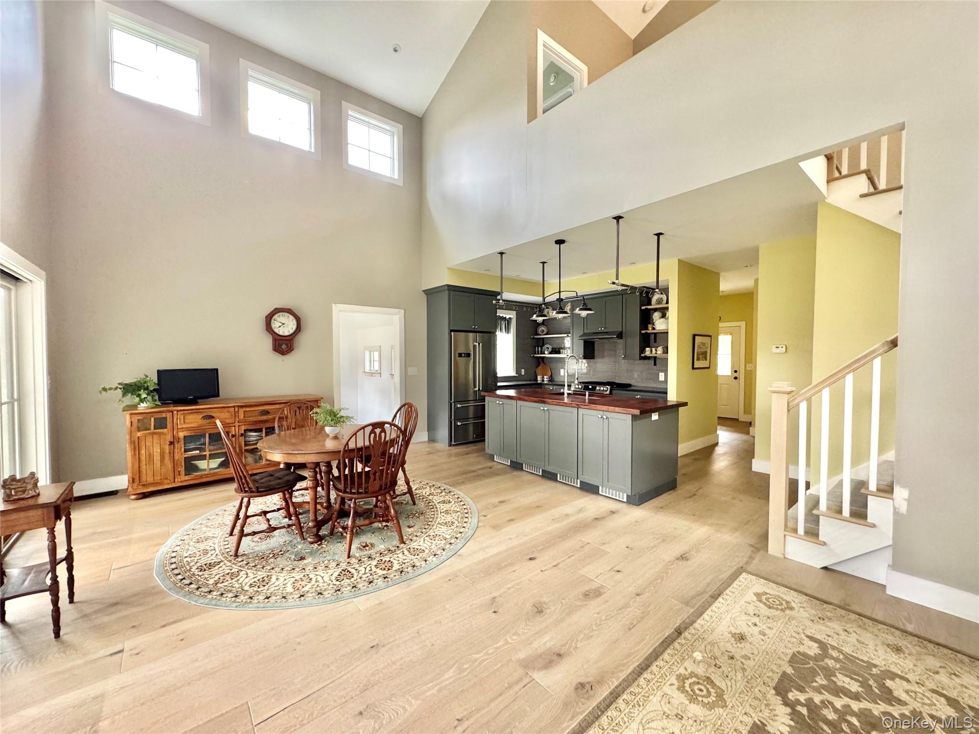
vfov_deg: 85.7
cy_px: 367
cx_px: 490
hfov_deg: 102.1
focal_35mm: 14
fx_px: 396
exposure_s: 1/60
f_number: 2.2
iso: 400
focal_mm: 2.22
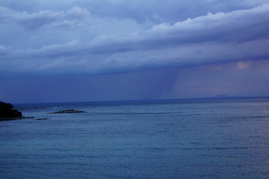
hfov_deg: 29.9
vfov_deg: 20.1
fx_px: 504
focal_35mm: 68
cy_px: 90
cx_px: 134
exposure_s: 1/80
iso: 320
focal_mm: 45
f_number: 5.6
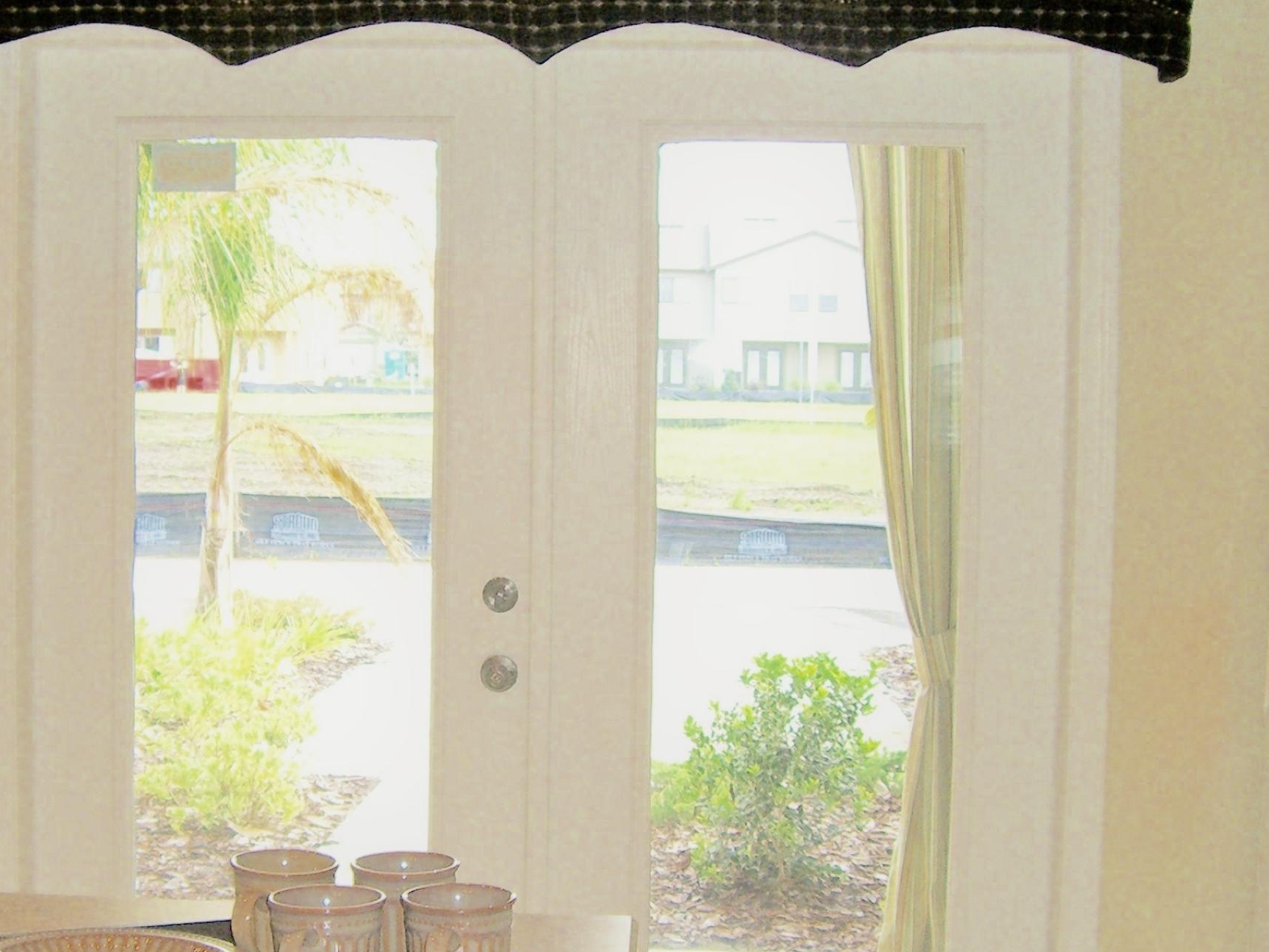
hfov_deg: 29.3
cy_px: 507
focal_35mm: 66
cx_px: 458
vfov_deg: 22.2
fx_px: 2419
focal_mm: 6.2
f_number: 2.7
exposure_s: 1/160
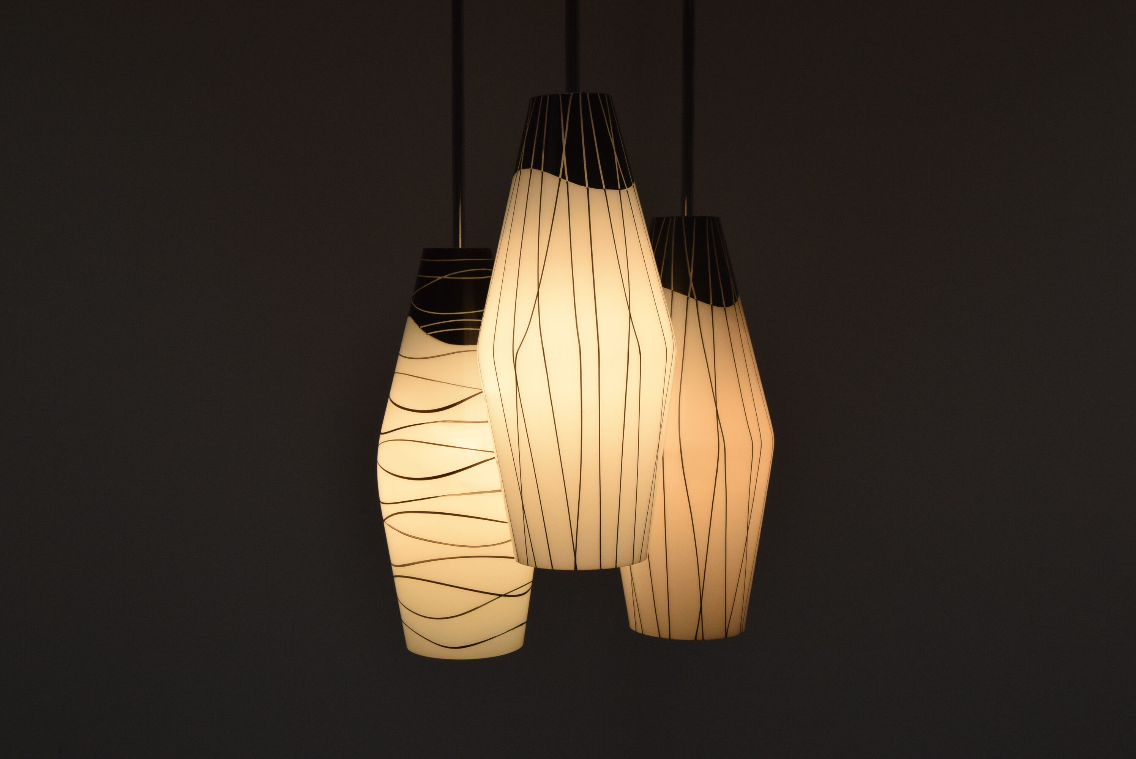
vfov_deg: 29.0
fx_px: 1468
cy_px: 380
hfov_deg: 42.3
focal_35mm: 46
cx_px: 568
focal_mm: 31
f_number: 11
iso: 1600
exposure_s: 1/500
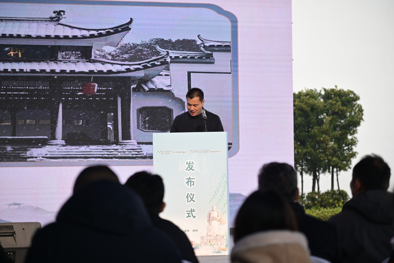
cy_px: 132
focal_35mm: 120
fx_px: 1313
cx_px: 197
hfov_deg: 17.1
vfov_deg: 11.4
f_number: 4
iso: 320
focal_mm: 120
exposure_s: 1/100
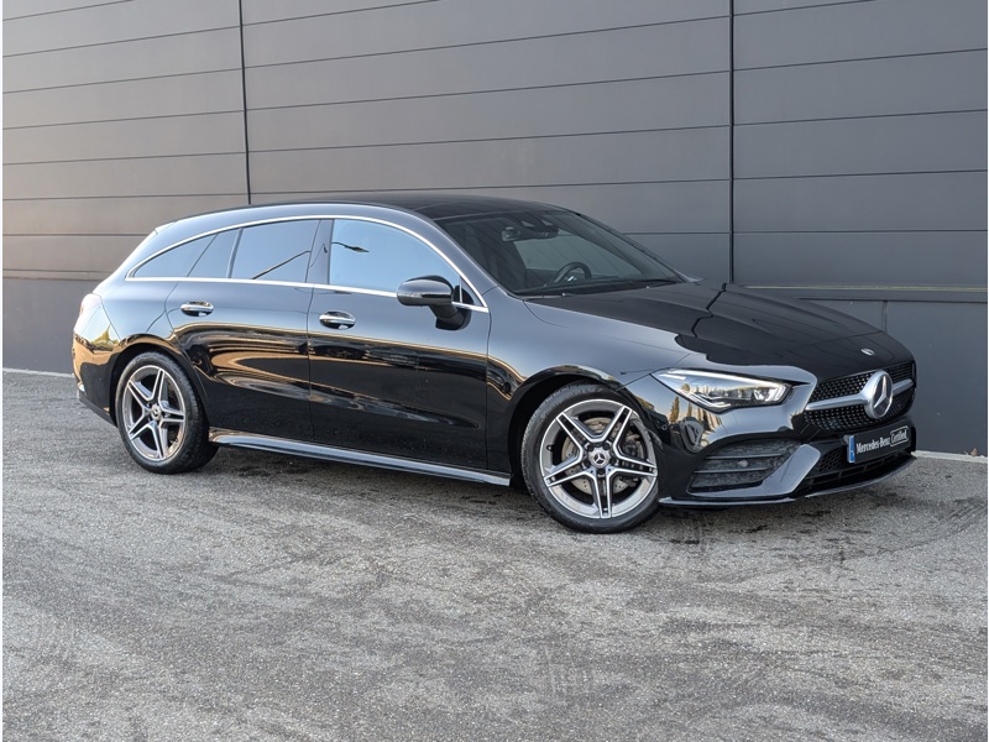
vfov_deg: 29.7
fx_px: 1400
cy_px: 371
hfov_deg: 38.9
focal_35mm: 49
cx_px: 494
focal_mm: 6.9
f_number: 1.68
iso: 136
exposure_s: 1/438
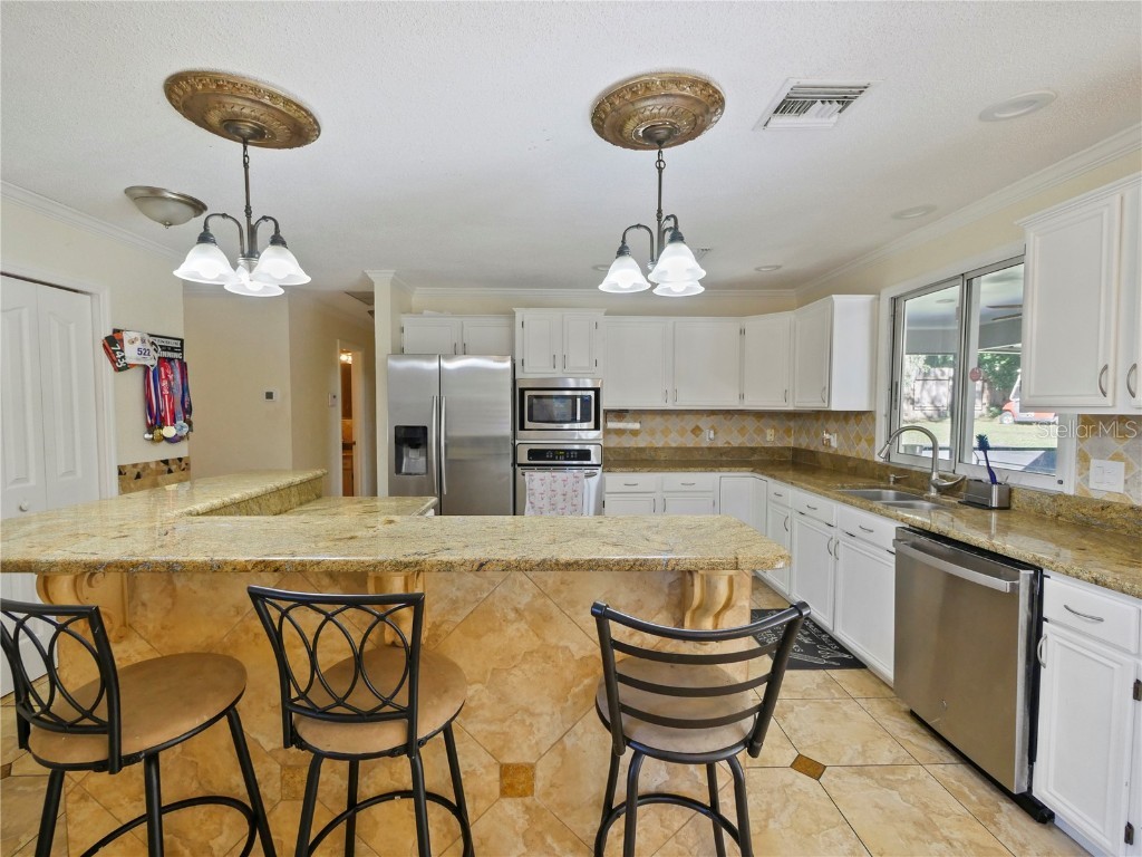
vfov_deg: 85.7
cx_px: 571
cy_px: 428
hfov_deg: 102.1
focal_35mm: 14
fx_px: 462
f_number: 4
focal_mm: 7
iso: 800
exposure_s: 1/60
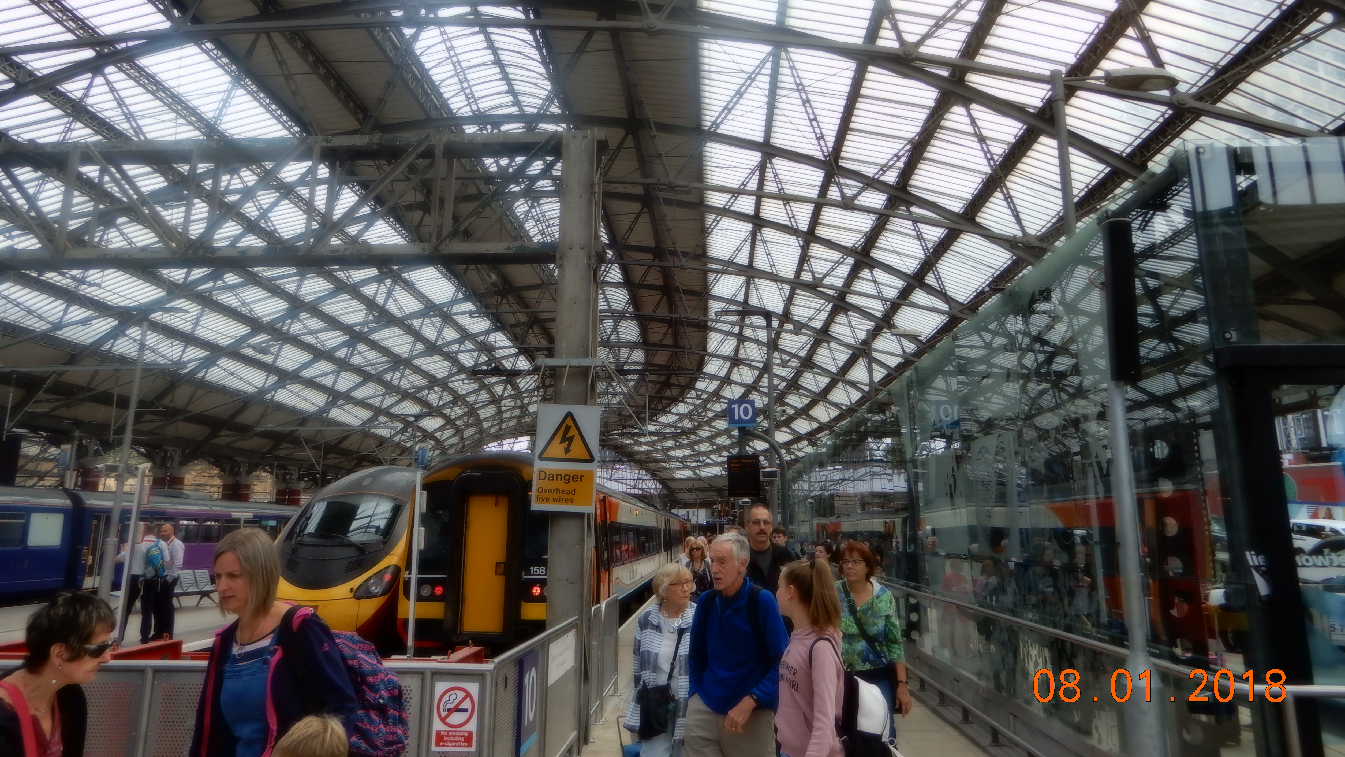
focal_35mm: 27
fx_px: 963
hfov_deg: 69.8
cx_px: 653
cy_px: 274
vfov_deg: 42.5
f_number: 3.4
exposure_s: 1/320
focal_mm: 4.3
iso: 80
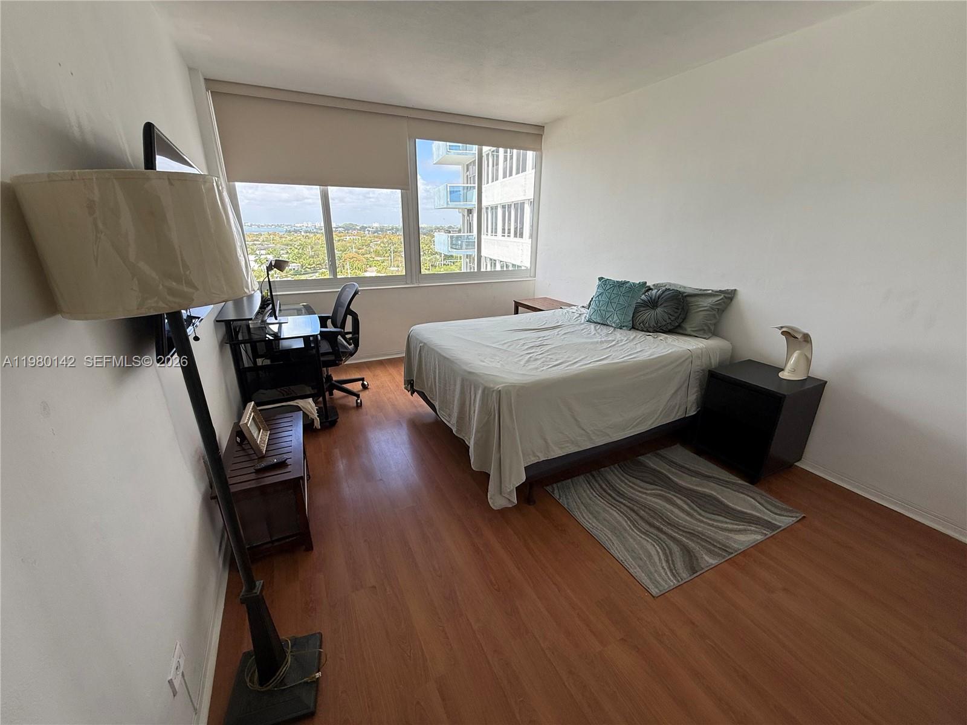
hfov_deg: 102.1
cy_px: 362
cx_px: 484
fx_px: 391
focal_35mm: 14
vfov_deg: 85.7
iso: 64
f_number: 2.2
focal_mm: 2.22
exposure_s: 1/164
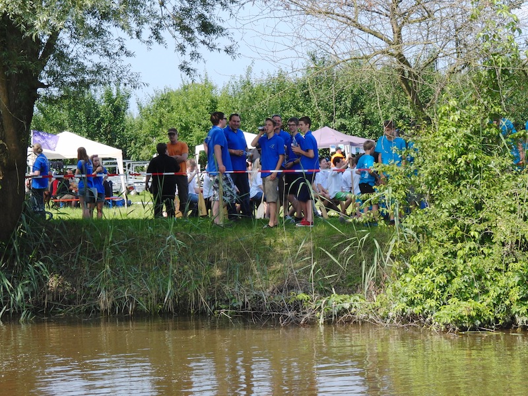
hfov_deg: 14.6
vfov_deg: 11.0
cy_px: 198
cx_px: 264
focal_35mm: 135
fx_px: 2059
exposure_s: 1/320
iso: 100
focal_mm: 27.5
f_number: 5
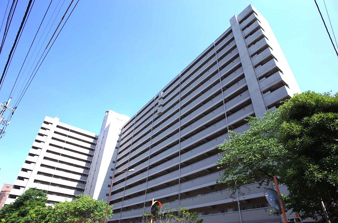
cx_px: 169
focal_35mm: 28
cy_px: 112
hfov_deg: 65.6
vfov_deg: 46.2
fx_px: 262
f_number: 4
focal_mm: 18.3
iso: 100
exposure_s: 1/750
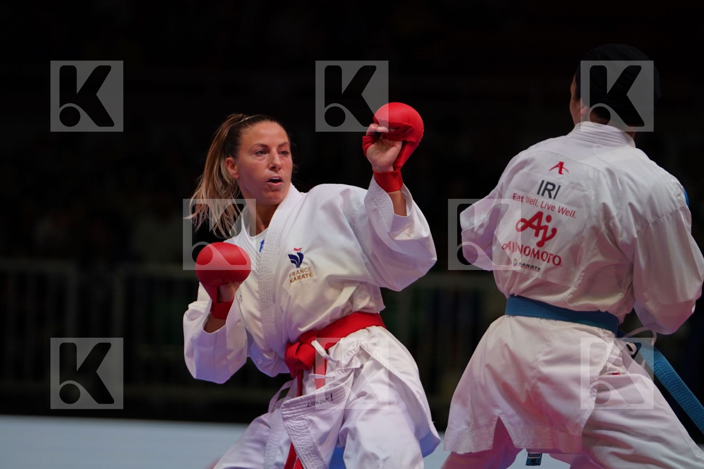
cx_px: 352
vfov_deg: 5.4
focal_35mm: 255
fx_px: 4986
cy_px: 234
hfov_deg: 8.1
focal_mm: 170
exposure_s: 1/1000
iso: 400
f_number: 2.8
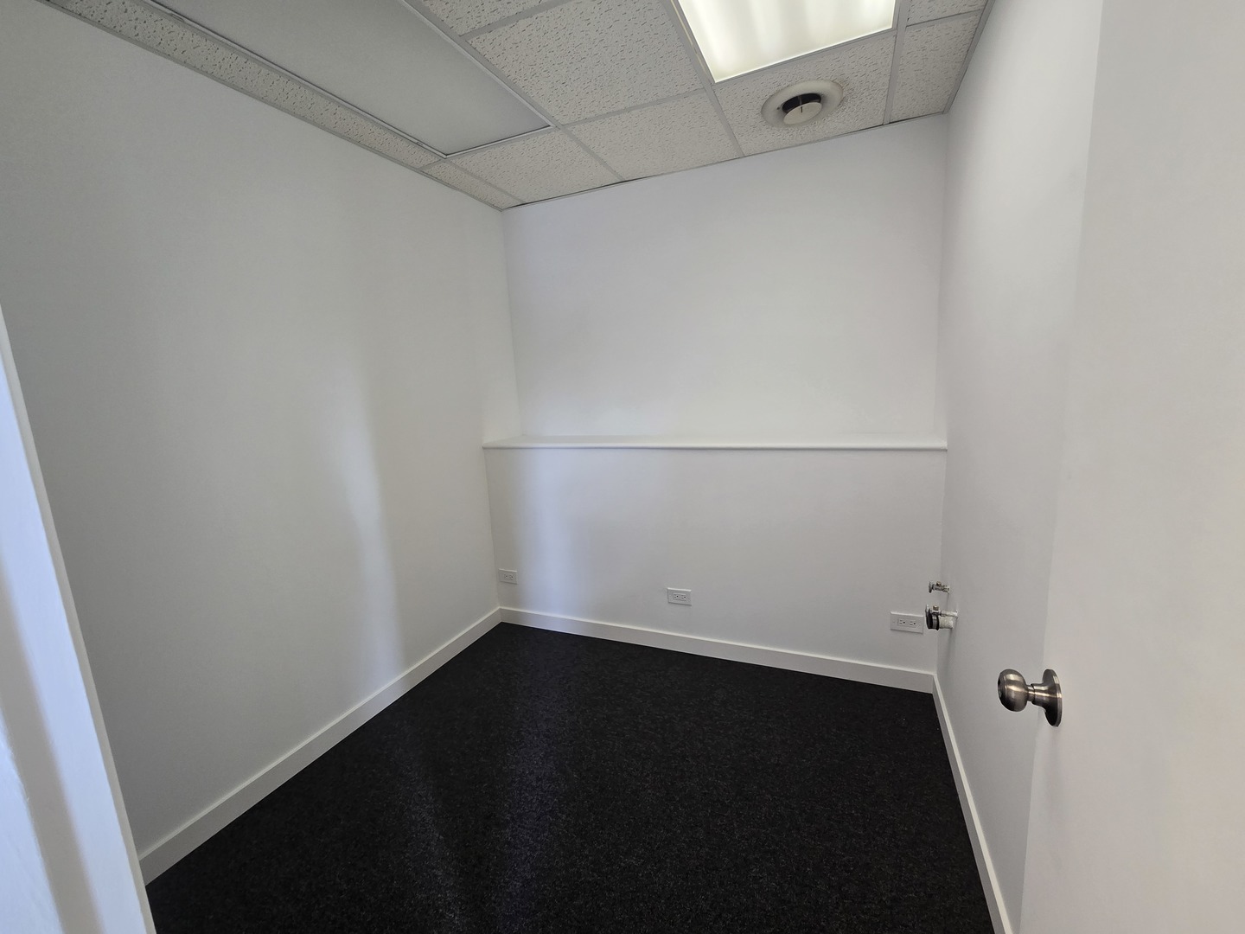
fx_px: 468
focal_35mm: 13
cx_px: 622
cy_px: 467
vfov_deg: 89.9
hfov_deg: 106.2
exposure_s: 1/60
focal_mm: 2.2
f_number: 2.2
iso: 160
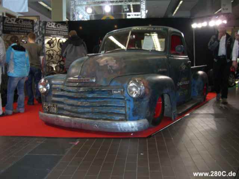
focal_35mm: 38
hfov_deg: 49.0
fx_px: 262
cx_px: 120
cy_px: 90
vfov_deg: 37.7
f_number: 2.7
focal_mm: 6.2
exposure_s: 1/60
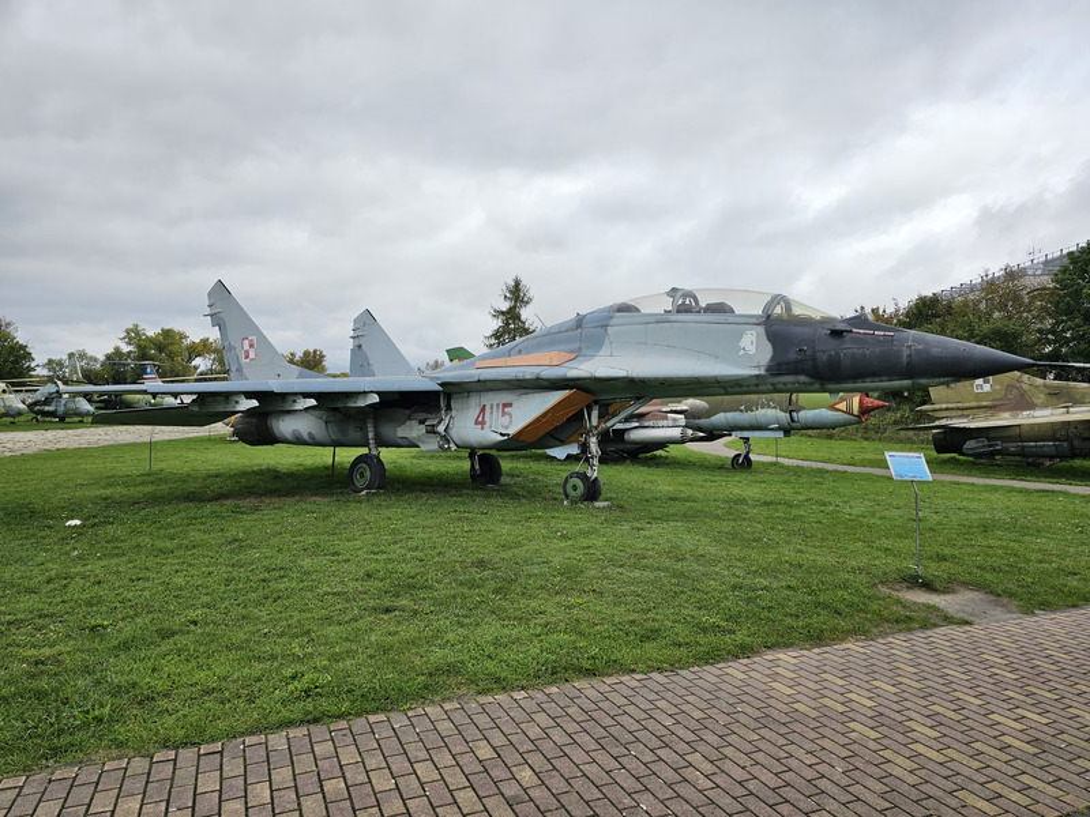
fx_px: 724
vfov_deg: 58.9
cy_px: 408
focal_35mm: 23
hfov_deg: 73.9
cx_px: 545
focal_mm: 6.3
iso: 10
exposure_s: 1/412
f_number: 1.7
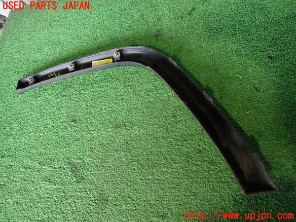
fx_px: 214
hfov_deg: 69.4
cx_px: 148
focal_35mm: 25
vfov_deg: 54.9
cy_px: 111
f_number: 2
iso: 200
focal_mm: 4.5
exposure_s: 1/30
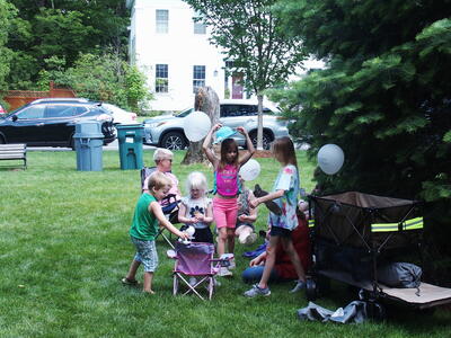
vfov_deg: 25.7
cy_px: 169
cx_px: 226
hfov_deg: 33.8
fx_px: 743
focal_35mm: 57
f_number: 3.5
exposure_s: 1/160
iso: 100
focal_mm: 12
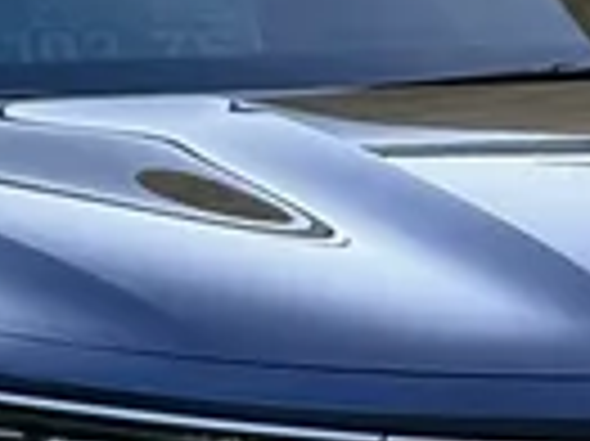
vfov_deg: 1.7
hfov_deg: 2.3
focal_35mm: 879
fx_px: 14968
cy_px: 342
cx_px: 288
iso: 64
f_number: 2.8
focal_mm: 15.66
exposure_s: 1/257
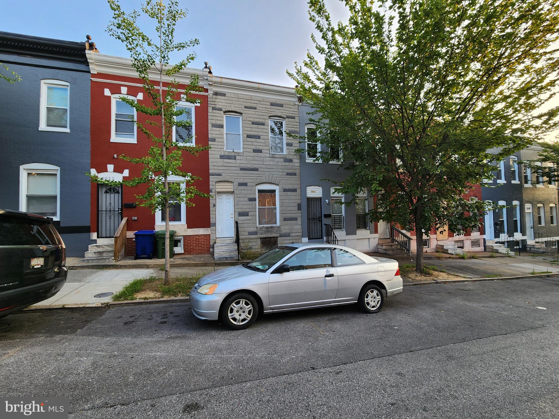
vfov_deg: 89.9
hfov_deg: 106.2
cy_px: 210
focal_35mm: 13
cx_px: 280
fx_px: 210
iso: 50
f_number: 2.2
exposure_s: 1/148
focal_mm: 2.2
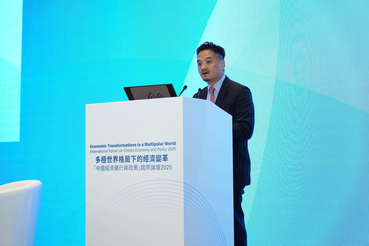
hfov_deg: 28.8
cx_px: 184
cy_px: 123
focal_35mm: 70
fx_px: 717
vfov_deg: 19.5
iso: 1250
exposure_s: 1/125
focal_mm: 70
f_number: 4
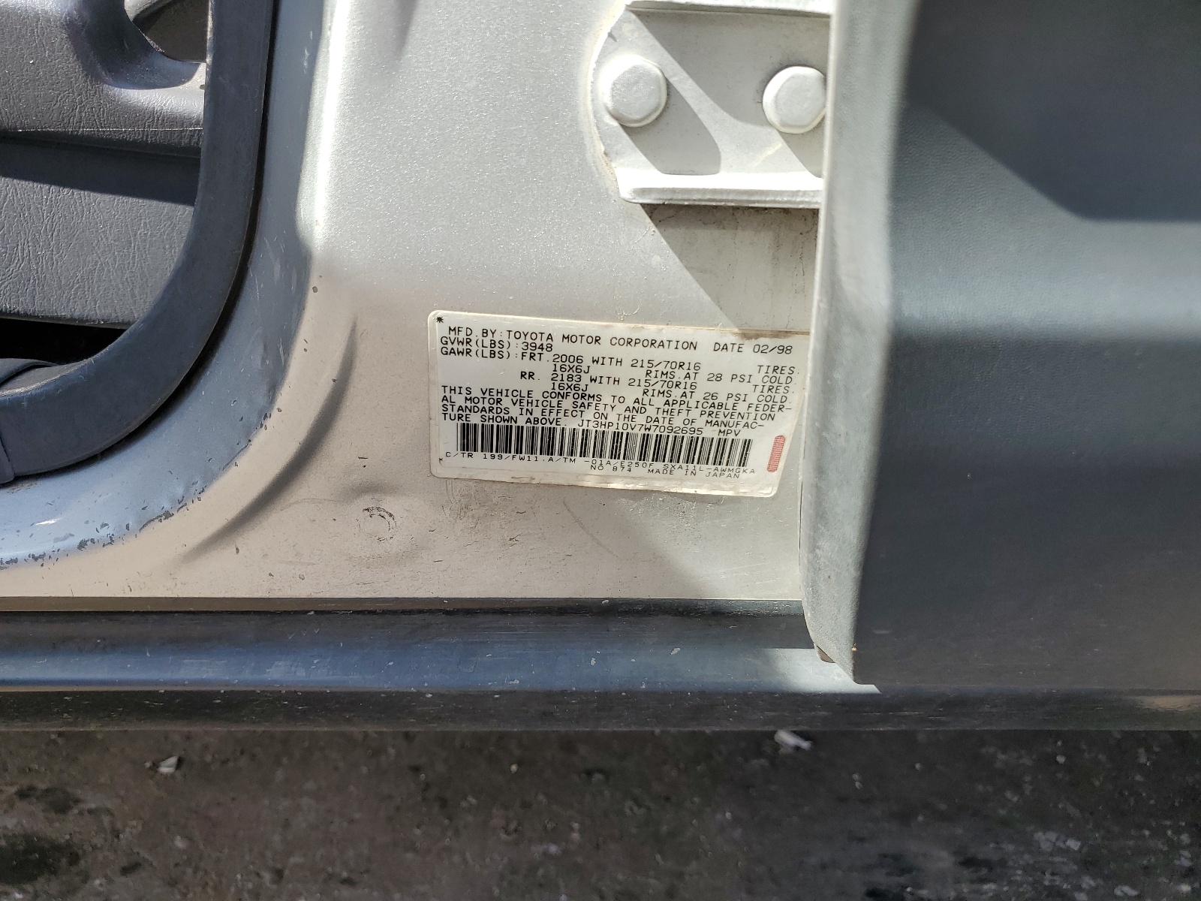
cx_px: 600
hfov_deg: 67.3
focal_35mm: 26
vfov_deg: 53.1
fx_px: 902
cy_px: 450
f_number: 1.5
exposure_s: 1/625
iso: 50
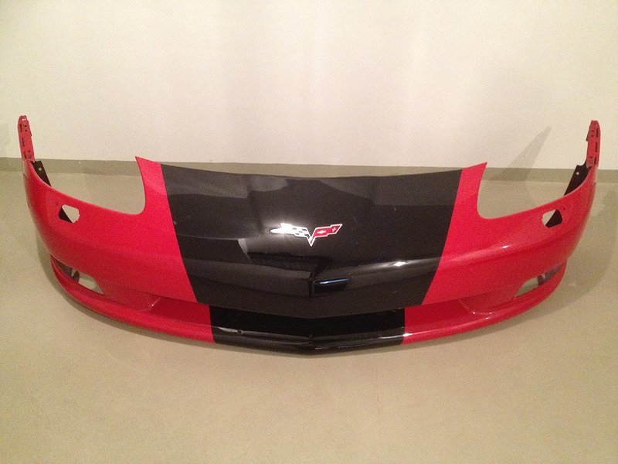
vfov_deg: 40.7
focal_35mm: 35
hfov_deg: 52.6
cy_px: 232
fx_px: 625
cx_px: 309
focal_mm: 4.28
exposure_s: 1/15
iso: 640
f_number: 2.4
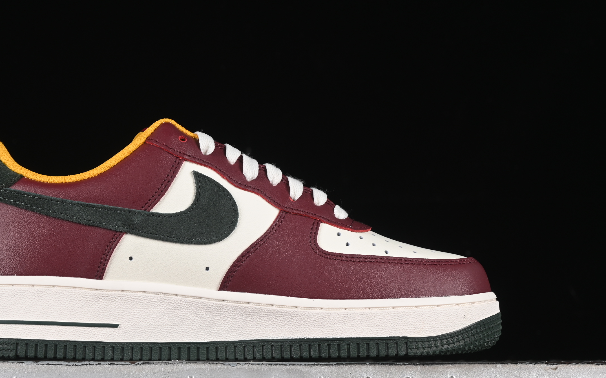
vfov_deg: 13.2
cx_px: 232
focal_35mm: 99
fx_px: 1635
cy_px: 200
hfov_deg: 21.0
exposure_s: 1/80
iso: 160
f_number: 8
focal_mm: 50
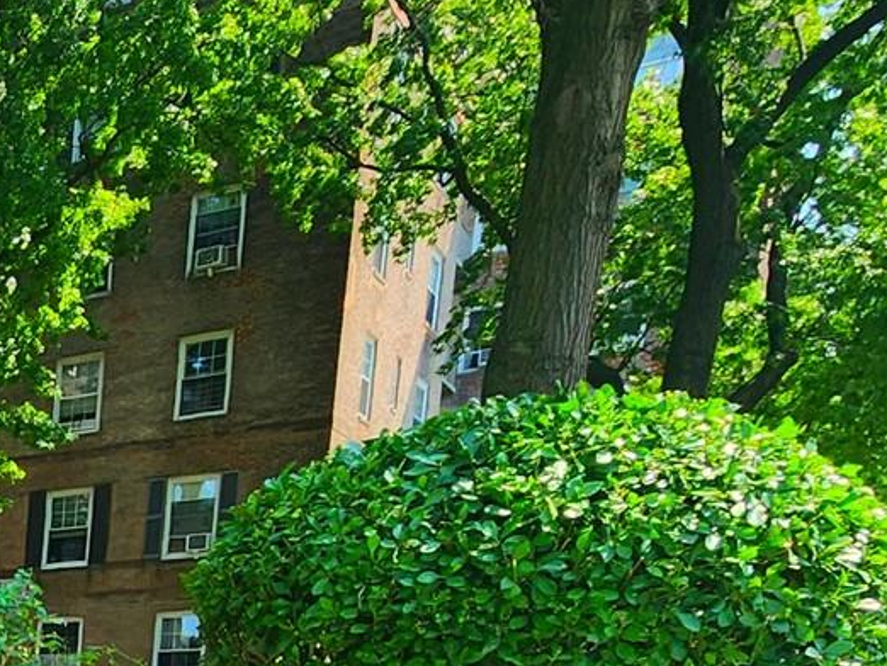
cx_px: -591
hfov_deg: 24.2
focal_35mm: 51
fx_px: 1307
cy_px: 994
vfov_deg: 23.2
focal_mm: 2.2
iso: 50
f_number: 2.2
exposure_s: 1/625
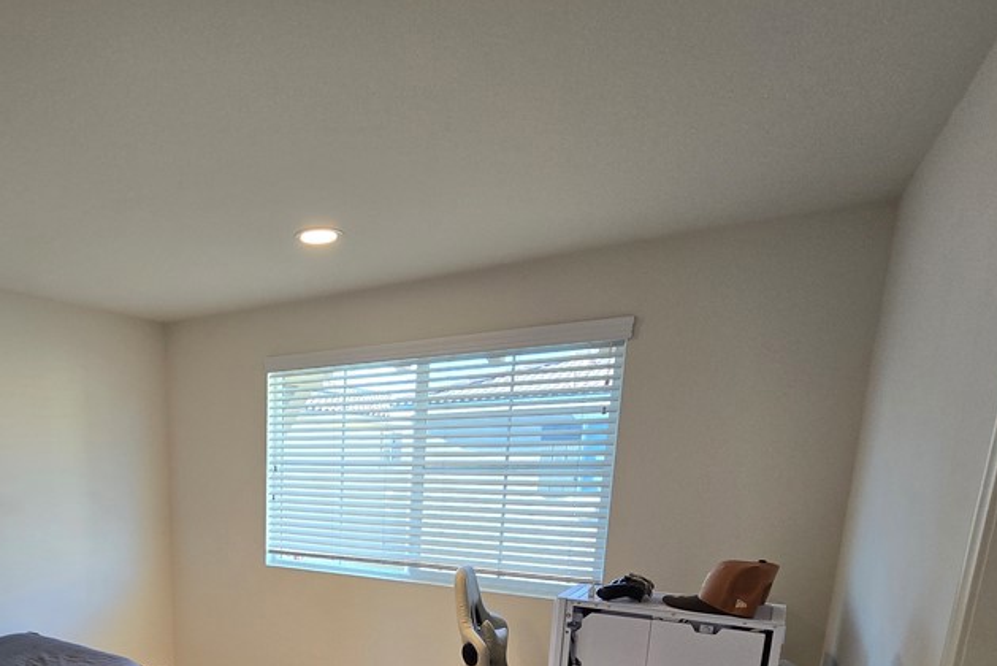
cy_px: 593
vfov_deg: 51.0
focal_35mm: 22
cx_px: 228
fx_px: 610
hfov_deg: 72.1
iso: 80
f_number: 2.2
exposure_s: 1/60
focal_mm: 2.2
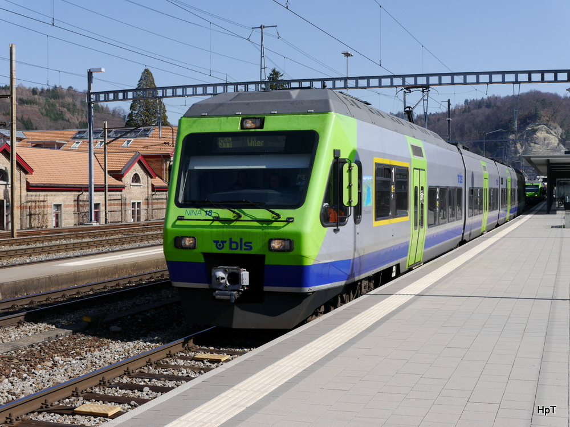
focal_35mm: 50
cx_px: 285
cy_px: 214
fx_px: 823
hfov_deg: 38.2
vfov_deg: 29.1
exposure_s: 1/400
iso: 160
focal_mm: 25
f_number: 9
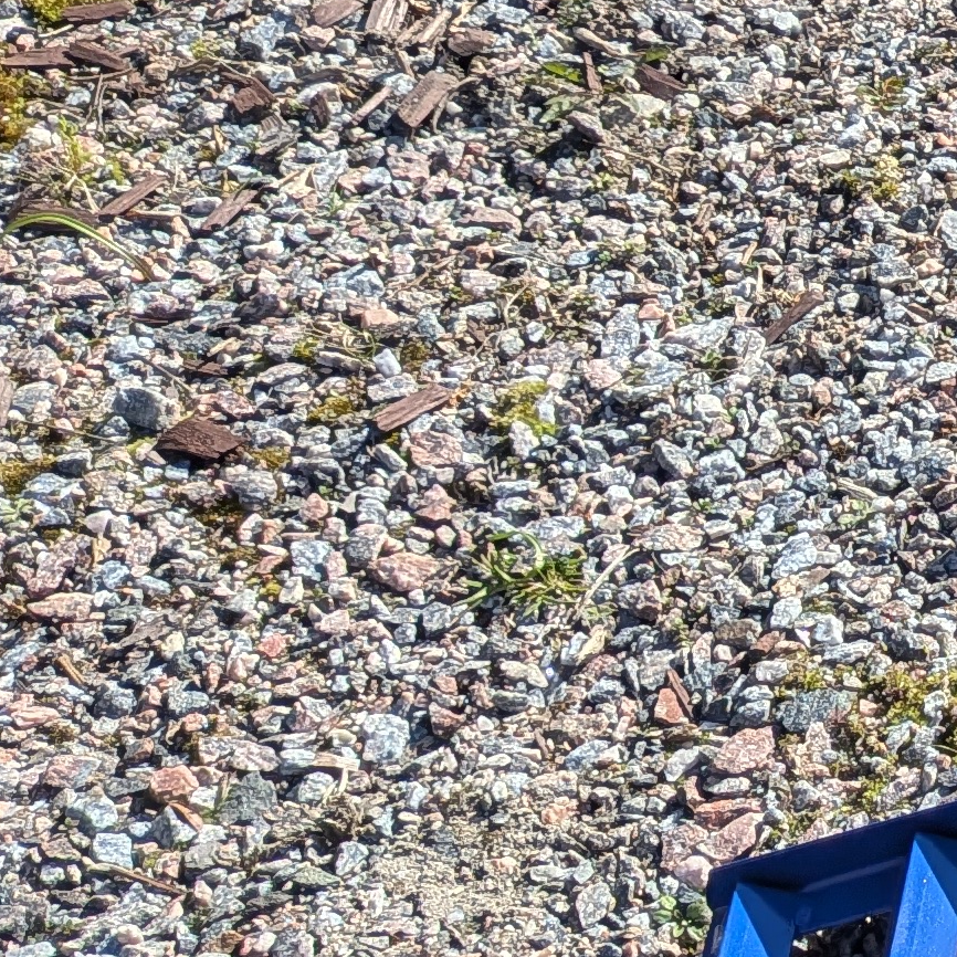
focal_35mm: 98
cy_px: 512
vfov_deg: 17.7
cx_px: 2054
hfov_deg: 14.1
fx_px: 3065
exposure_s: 1/10753
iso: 29
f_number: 1.7
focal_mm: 4.53
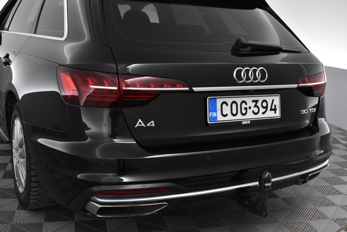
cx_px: 174
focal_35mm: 42
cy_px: 116
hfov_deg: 46.4
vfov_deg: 31.9
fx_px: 405
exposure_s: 1/160
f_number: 6.3
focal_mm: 28
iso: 3200
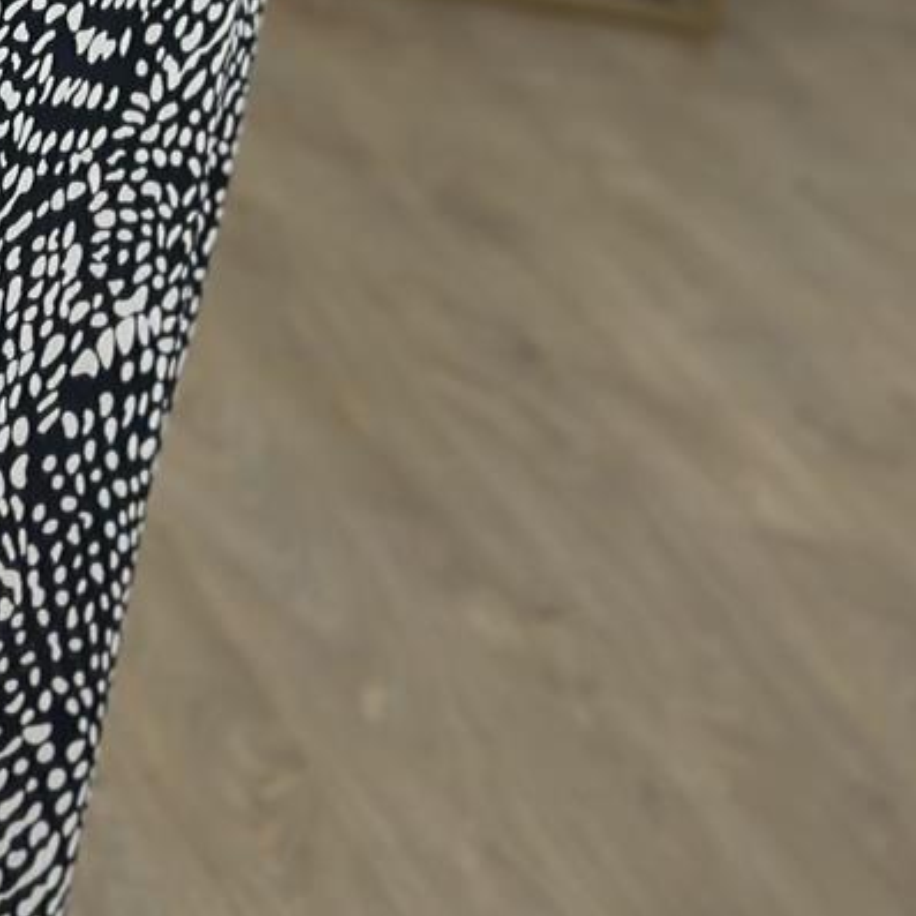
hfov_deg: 10.0
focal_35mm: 171
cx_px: -314
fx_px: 5119
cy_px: -505
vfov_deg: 9.9
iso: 64
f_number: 1.78
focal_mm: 6.86
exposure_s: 1/151
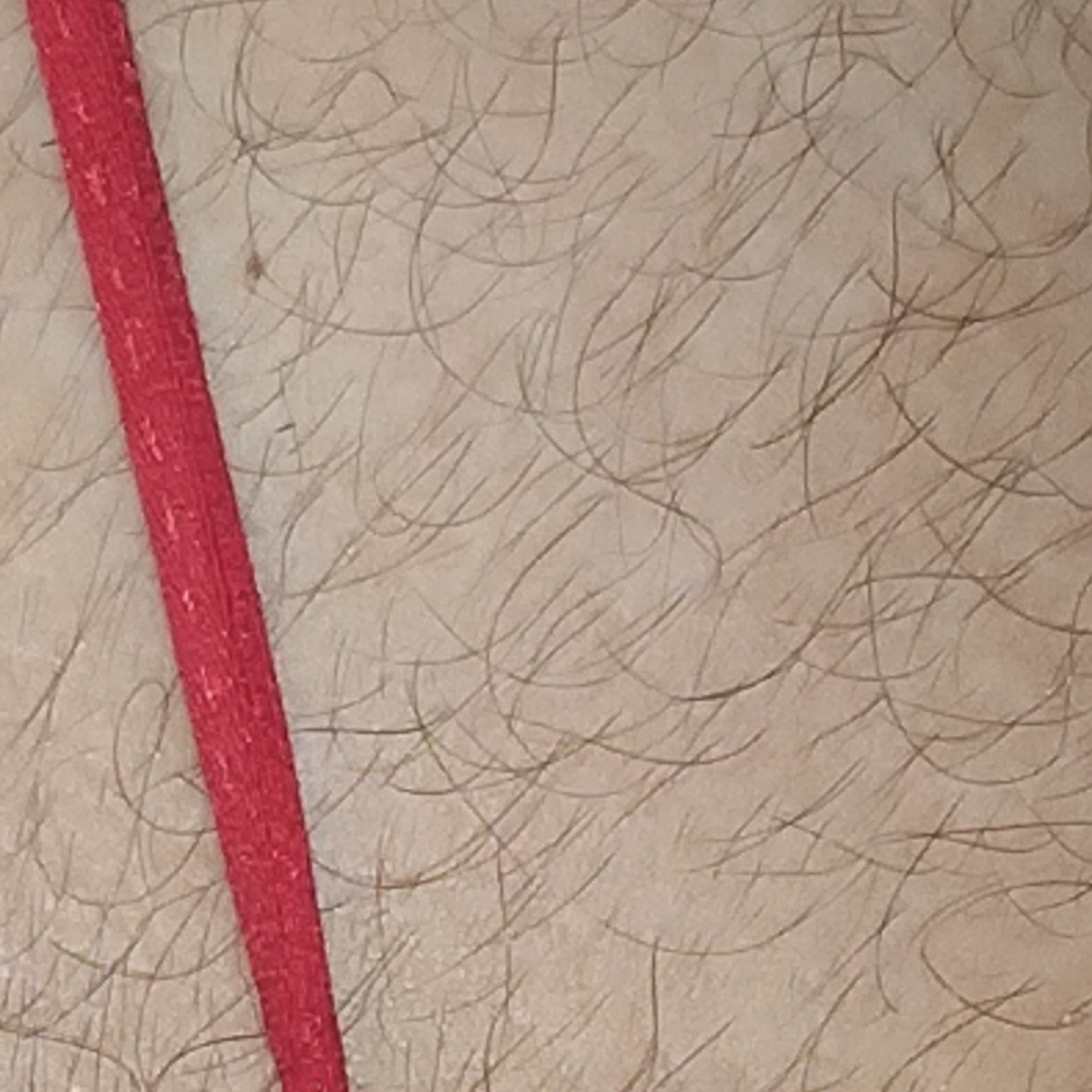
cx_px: 885
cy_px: 1646
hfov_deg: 10.2
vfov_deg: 9.9
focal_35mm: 171
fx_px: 6103
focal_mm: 3.93
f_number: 1.7
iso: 64
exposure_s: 1/120
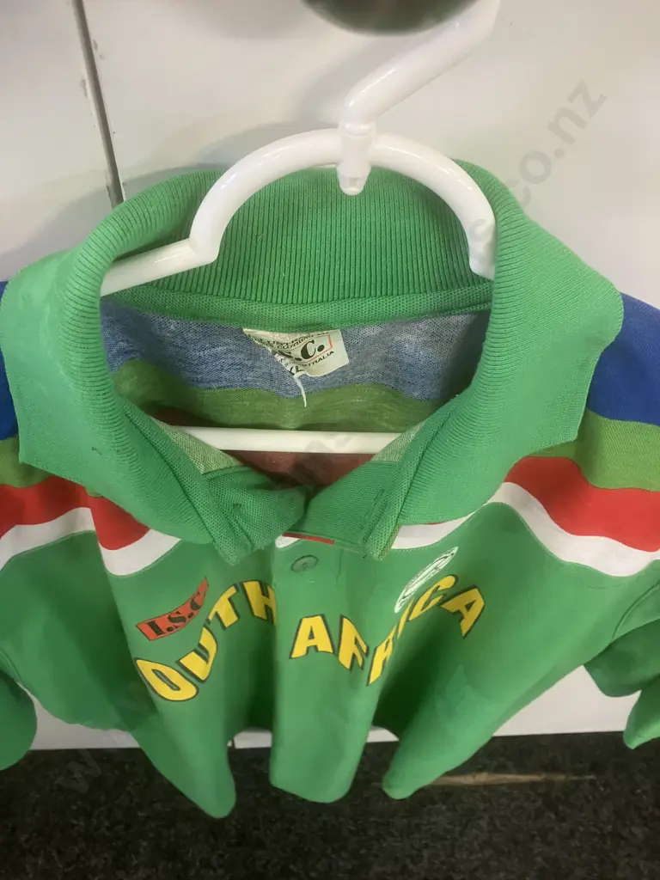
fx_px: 712
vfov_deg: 63.4
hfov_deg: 49.7
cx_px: 330
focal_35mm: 28
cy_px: 440
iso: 250
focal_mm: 3.99
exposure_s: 1/50
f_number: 1.8
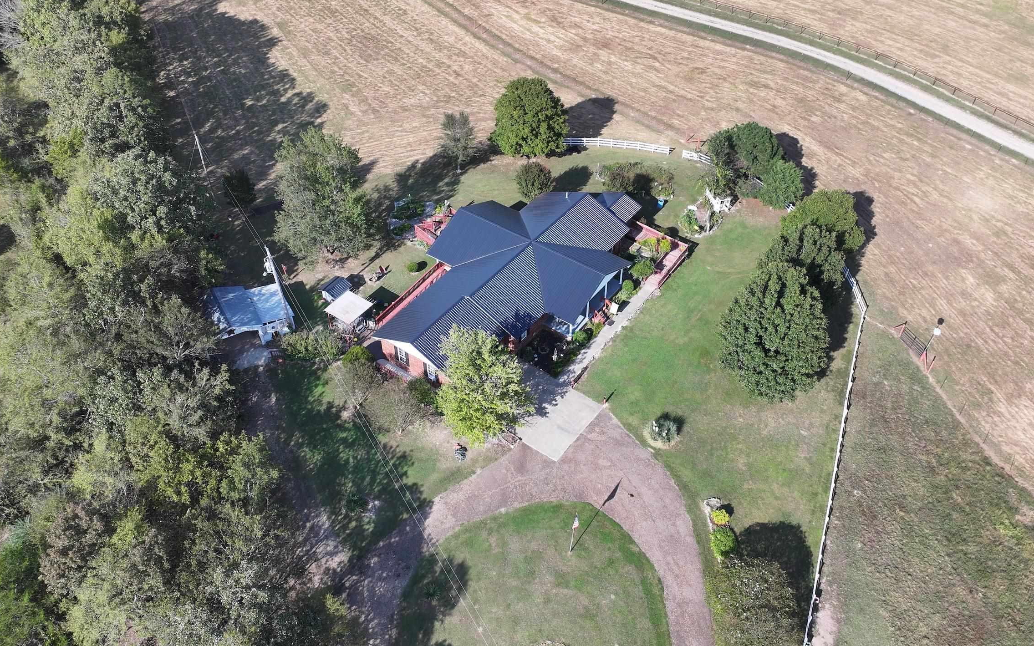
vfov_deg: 44.5
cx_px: 512
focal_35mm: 28
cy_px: 322
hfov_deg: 66.5
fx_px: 789
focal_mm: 12.29
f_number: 2.8
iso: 100
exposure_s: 1/1000
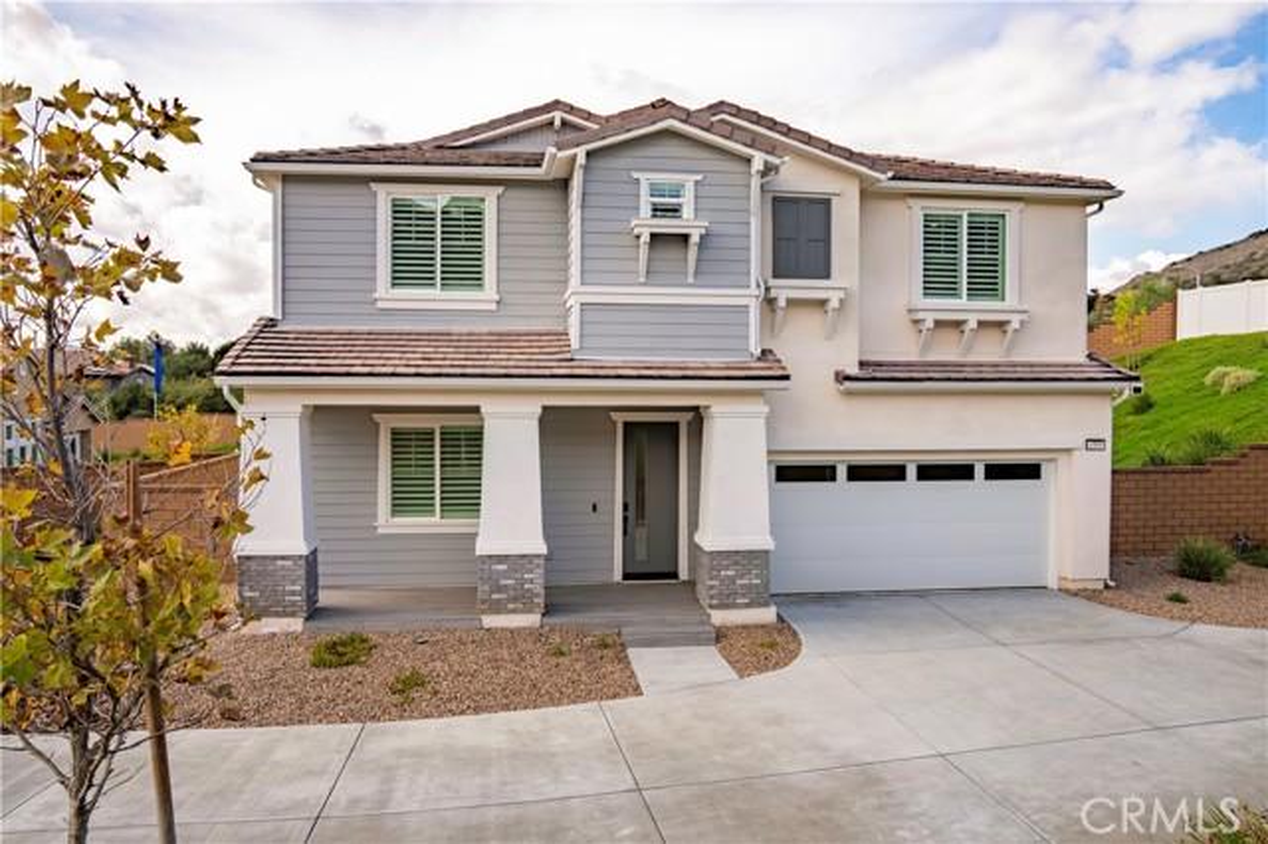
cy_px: 422
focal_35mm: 29
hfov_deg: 63.7
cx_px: 634
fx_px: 1021
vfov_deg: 44.9
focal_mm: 29
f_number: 13
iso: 100
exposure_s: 1/500
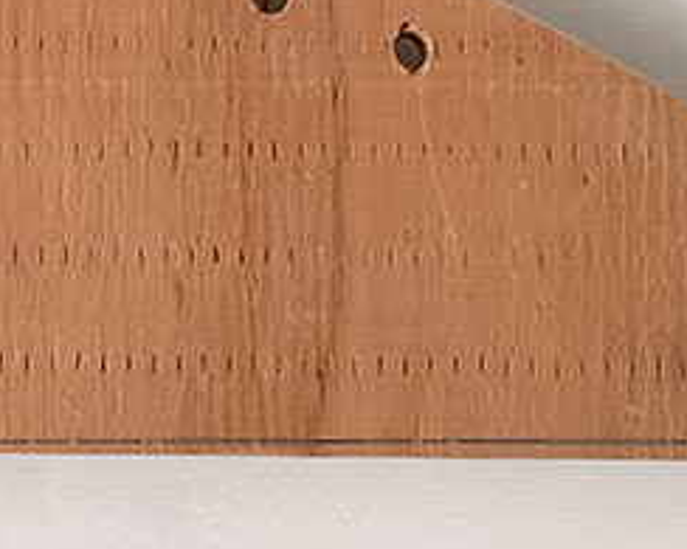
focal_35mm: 104
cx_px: 141
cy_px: 51
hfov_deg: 18.3
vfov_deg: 14.6
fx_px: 2114
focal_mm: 4.2
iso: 125
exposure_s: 1/60
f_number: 1.6
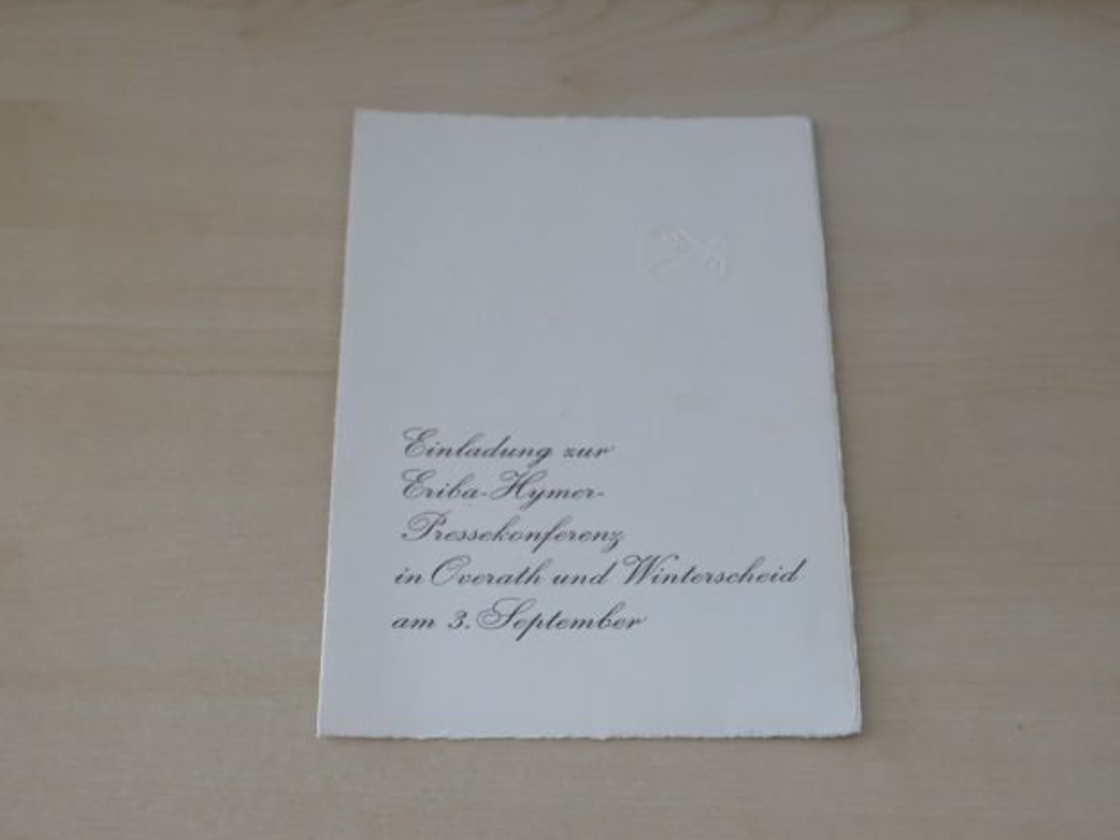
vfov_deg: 28.0
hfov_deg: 36.8
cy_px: 425
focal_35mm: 52
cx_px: 577
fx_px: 1683
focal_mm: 31.5
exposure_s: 1/250
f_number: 5
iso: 12800
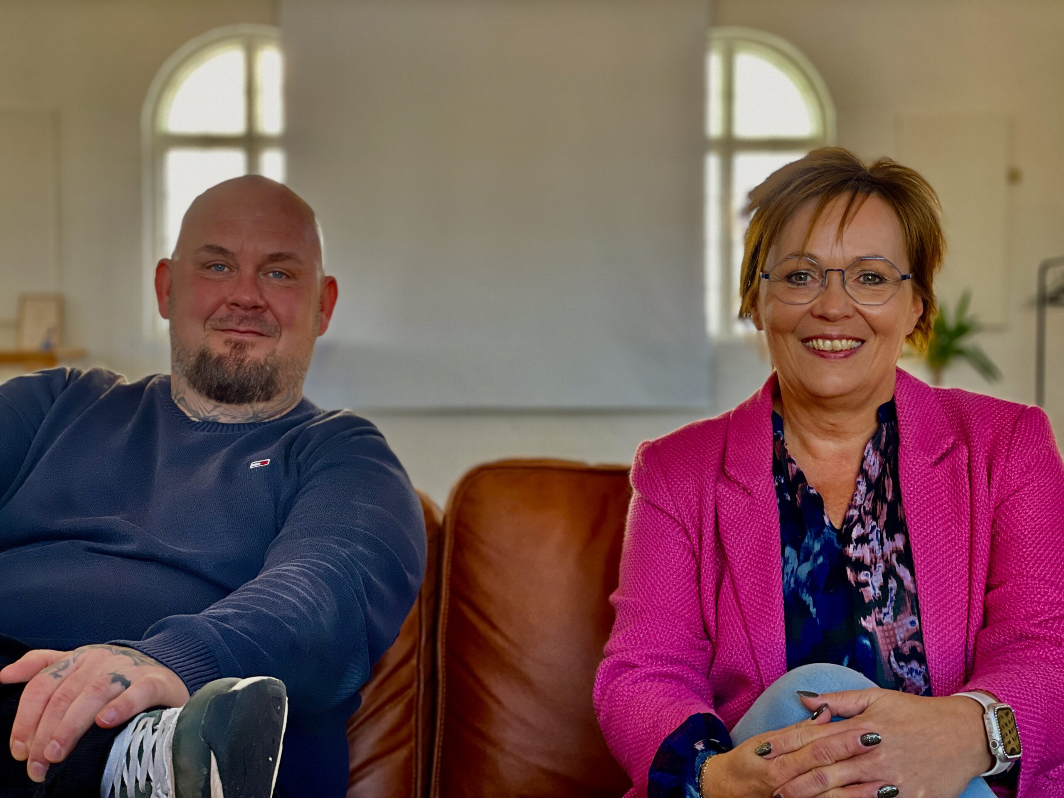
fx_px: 1598
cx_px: 532
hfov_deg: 36.8
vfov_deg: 28.0
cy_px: 399
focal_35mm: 52
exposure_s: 1/122
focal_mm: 6
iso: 125
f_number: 2
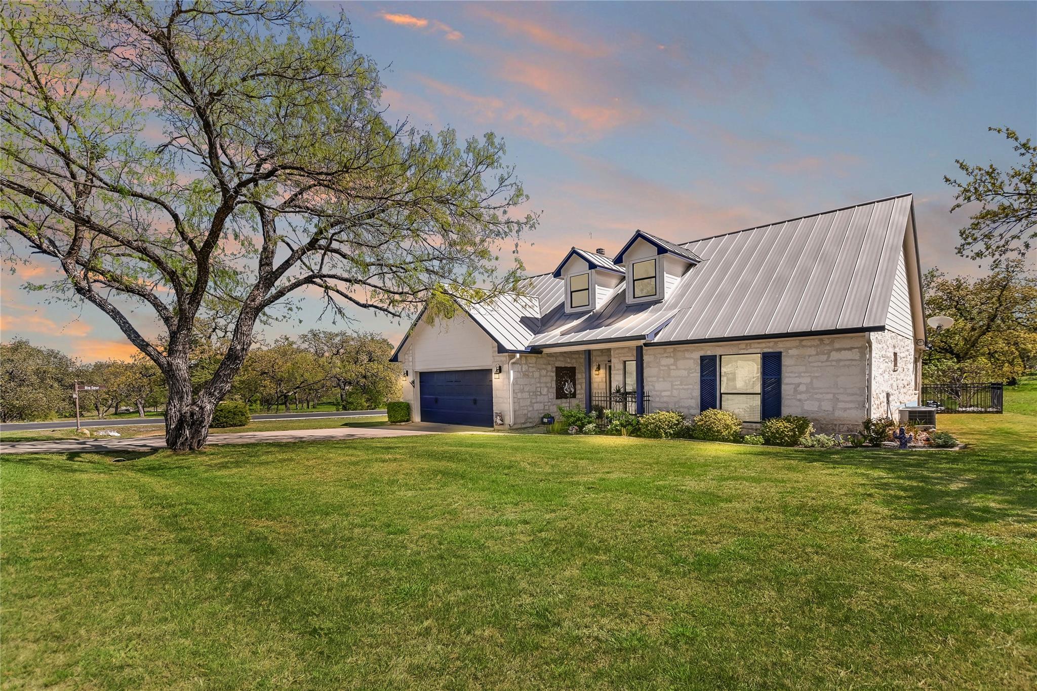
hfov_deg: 100.4
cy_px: 346
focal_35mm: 15
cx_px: 518
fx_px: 432
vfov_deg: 77.3
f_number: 6.3
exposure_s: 1/3200
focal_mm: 10
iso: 250
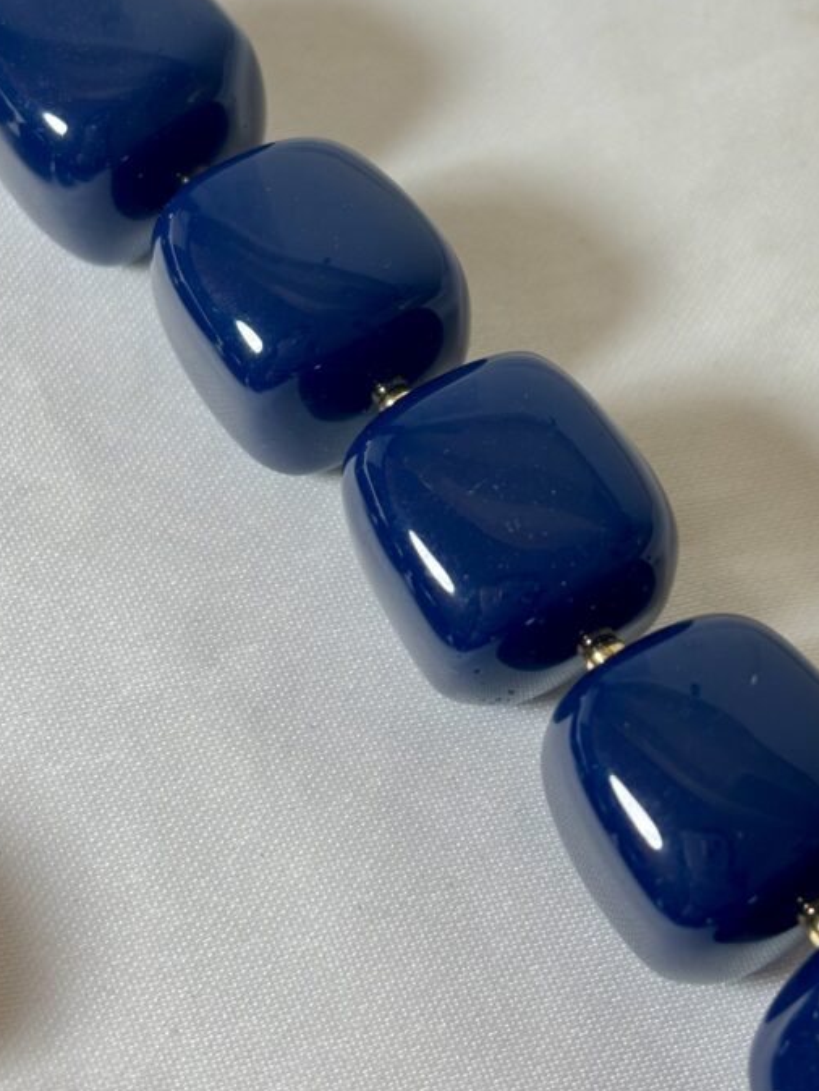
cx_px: 443
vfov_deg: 24.7
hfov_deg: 18.7
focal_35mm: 79
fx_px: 2491
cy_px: 452
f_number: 1.6
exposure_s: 1/100
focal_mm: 5.96
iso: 25
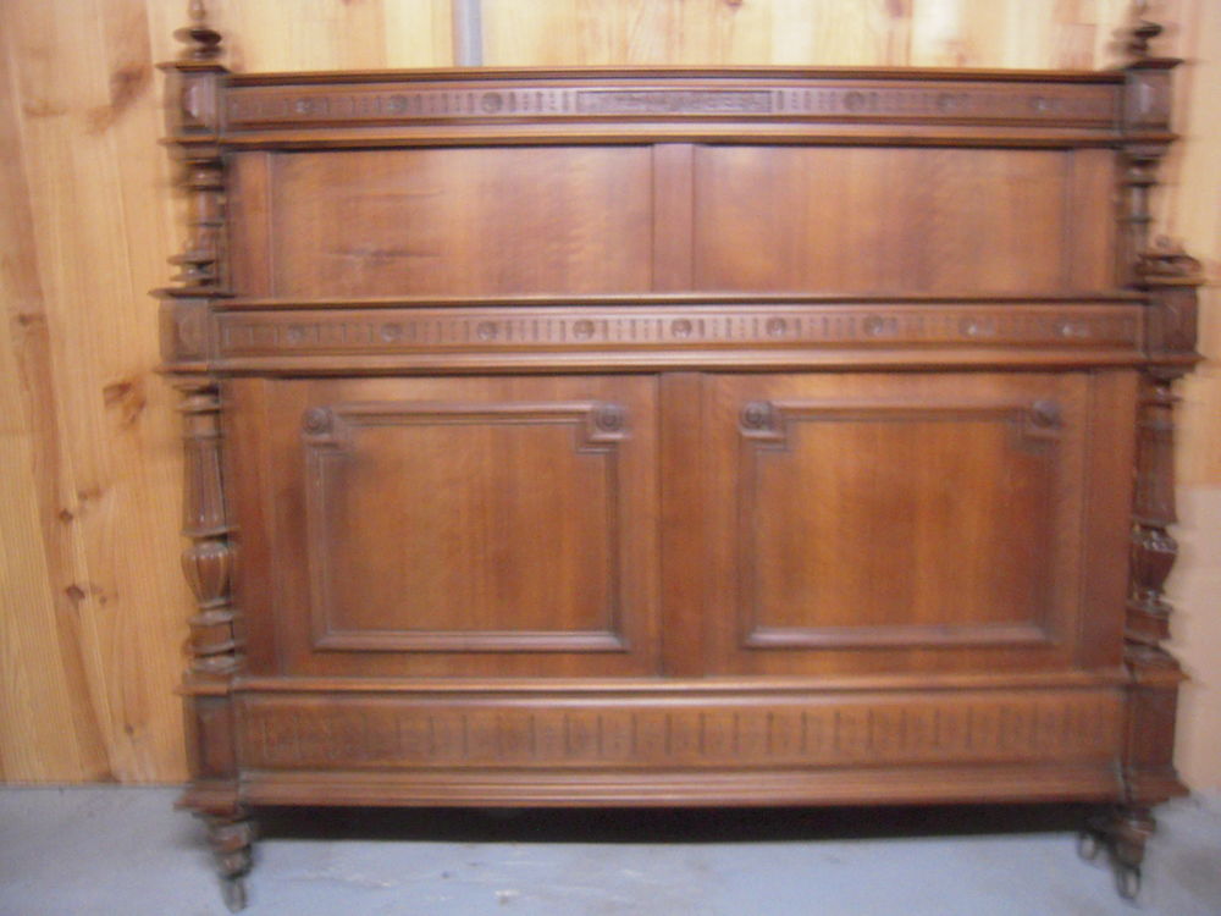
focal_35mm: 28
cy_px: 458
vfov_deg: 49.7
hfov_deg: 63.4
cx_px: 610
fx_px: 988
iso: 800
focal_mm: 5
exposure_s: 1/8
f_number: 2.7
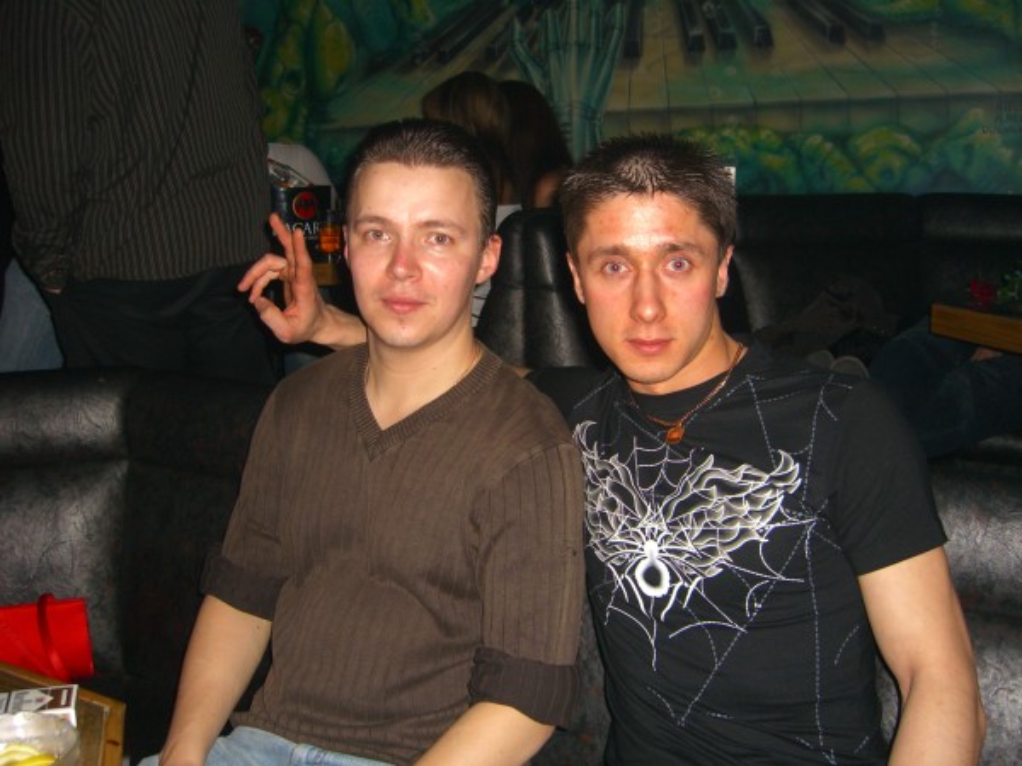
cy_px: 383
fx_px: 1122
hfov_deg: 49.0
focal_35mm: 38
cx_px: 511
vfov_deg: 37.7
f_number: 2.8
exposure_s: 1/60
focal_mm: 7.9
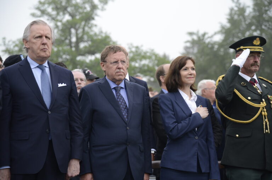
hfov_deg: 17.1
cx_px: 136
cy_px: 90
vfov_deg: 11.4
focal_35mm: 120
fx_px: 906
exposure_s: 1/640
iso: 400
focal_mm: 120
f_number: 5
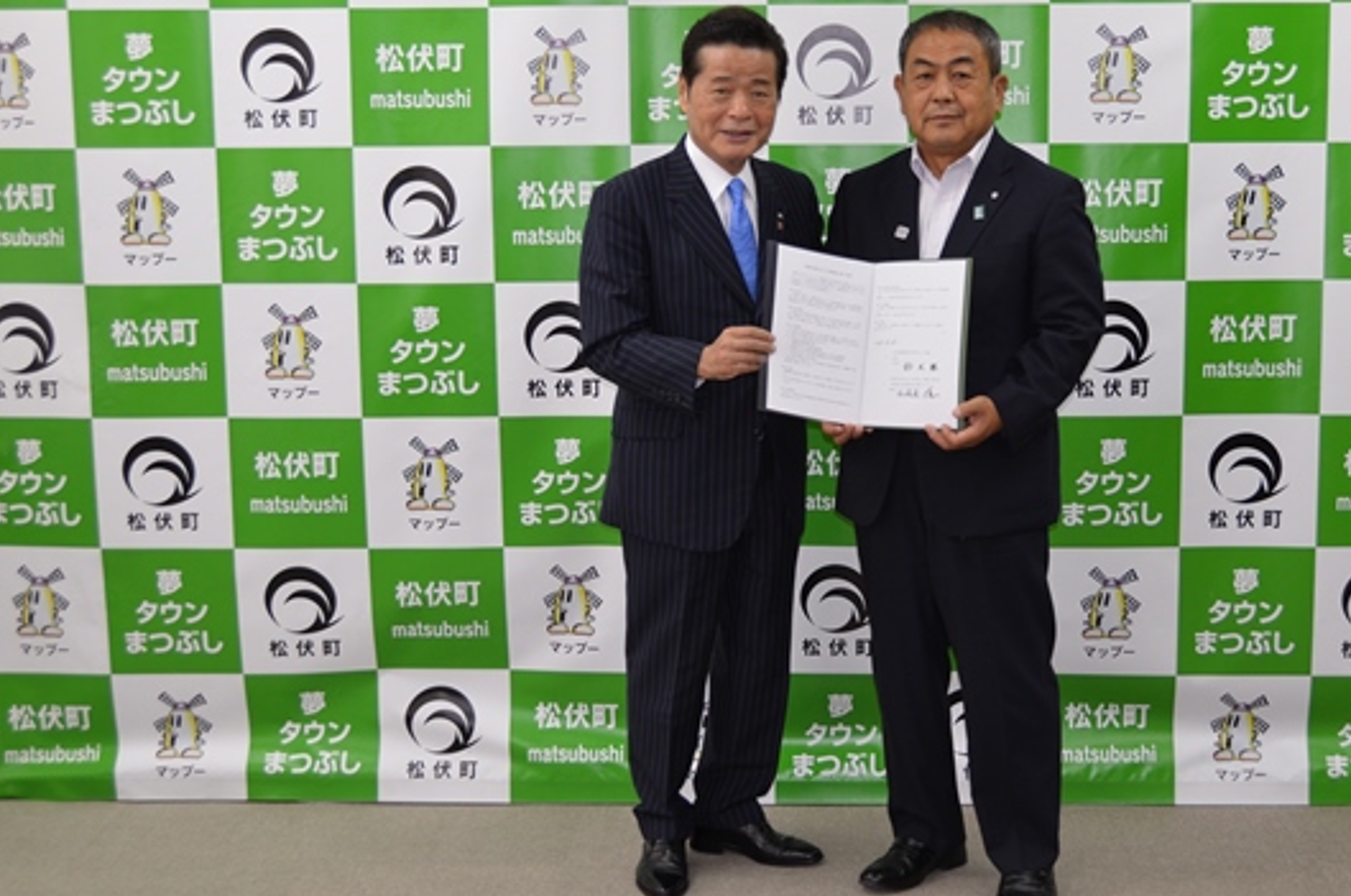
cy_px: 383
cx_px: 815
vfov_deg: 25.6
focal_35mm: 53
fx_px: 1971
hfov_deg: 37.7
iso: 400
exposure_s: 1/60
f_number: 4
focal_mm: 29
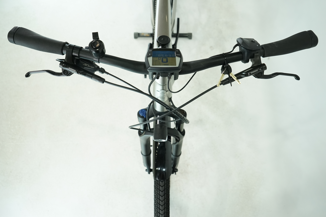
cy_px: 108
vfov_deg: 46.4
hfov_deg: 65.5
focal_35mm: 28
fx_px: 254
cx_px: 163
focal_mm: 28
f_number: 5.6
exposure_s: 1/200
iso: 1600
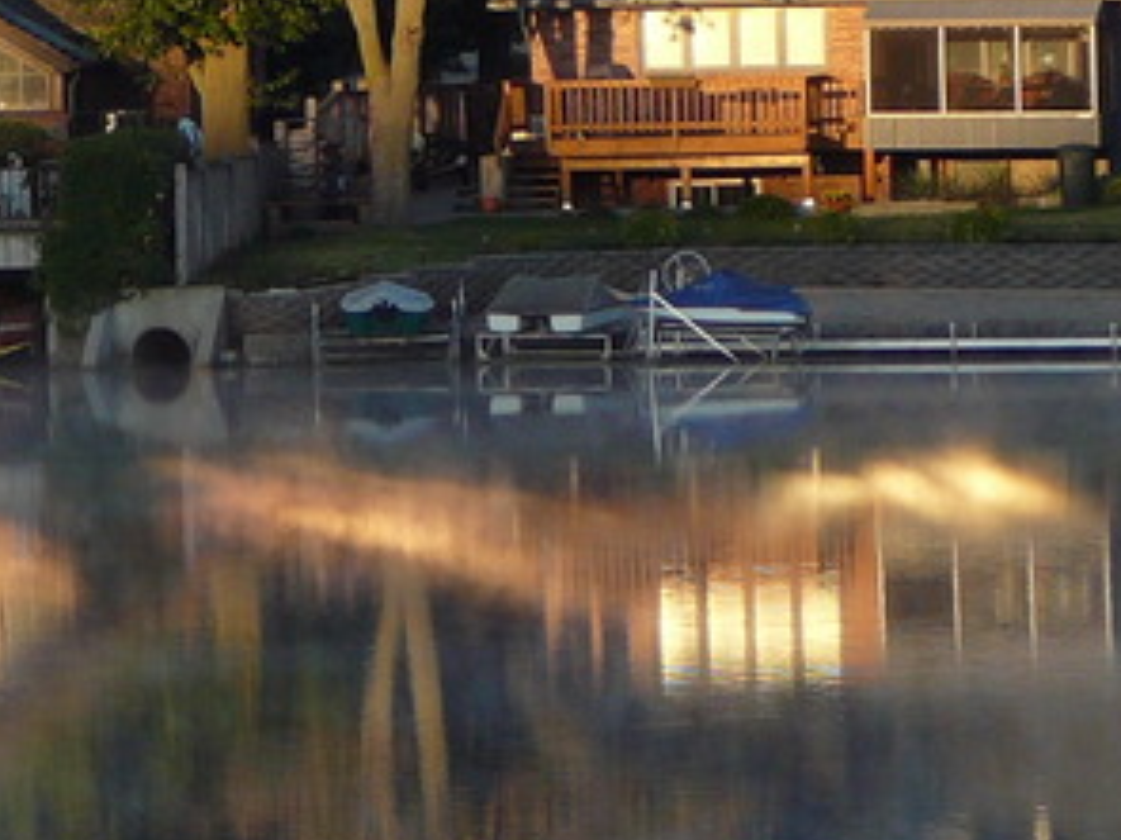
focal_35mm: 416
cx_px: -433
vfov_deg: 3.6
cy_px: 72
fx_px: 13466
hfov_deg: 4.7
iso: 80
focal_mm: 20.4
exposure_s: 1/160
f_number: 4
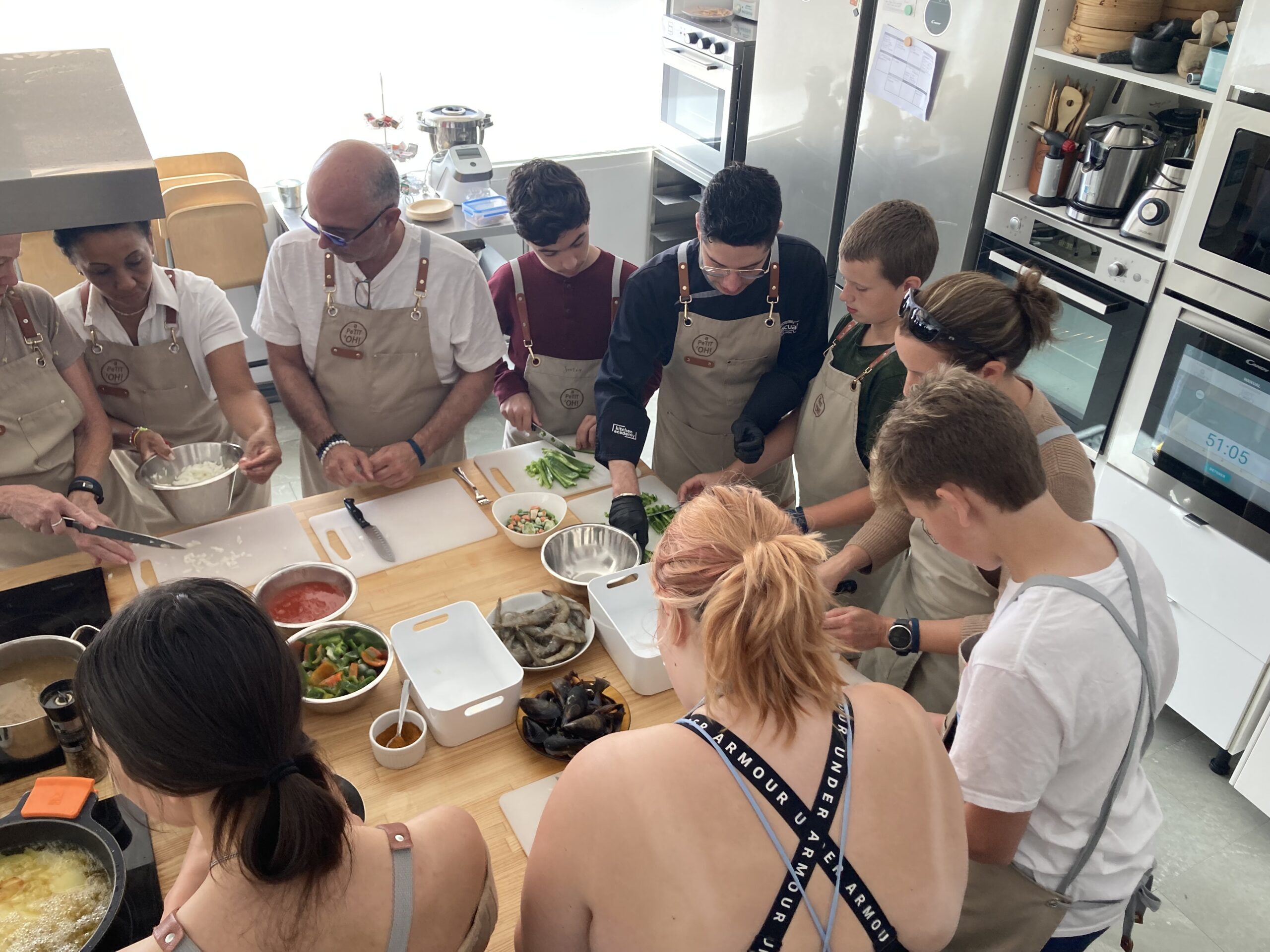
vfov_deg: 49.7
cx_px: 635
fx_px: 1027
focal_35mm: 28
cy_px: 476
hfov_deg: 63.4
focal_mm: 3.99
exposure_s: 1/121
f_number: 1.8
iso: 80
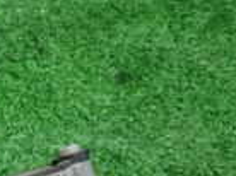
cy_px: 328
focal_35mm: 109
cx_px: -193
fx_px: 742
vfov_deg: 12.3
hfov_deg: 15.5
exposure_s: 1/30
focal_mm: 4.5
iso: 320
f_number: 2
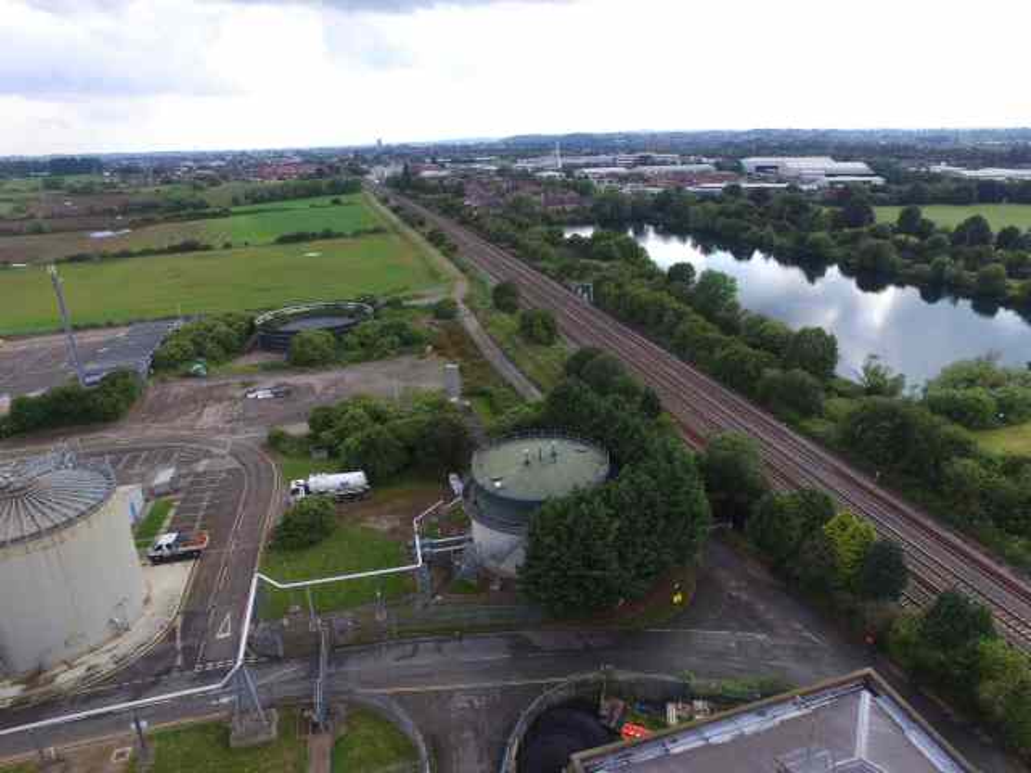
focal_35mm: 20
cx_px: 516
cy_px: 386
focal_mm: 3.61
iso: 100
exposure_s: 1/482
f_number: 2.8
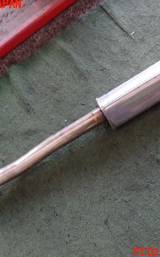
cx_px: 90
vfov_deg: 54.0
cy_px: 128
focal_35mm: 36
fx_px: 251
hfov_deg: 35.3
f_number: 2
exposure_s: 1/30
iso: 200
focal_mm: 4.5
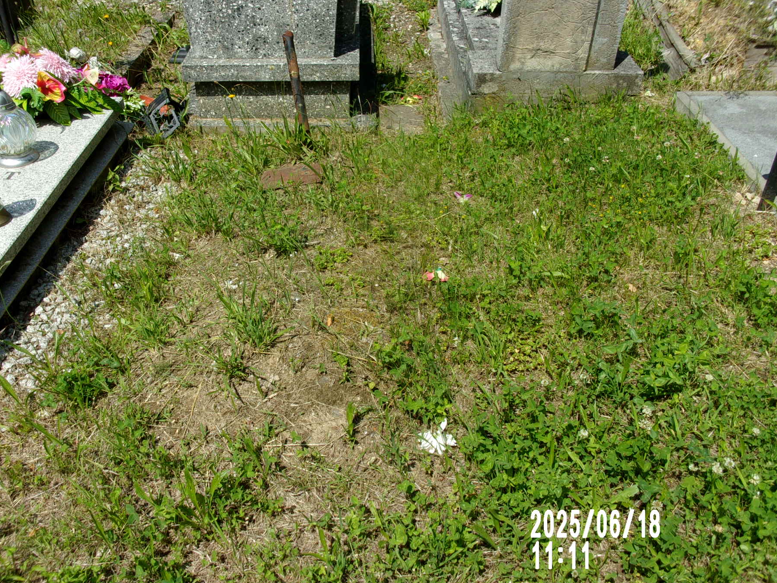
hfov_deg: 56.6
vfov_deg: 44.2
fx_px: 718
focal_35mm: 32
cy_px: 280
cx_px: 339
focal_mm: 5.1
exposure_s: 1/100
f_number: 10.8
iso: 80
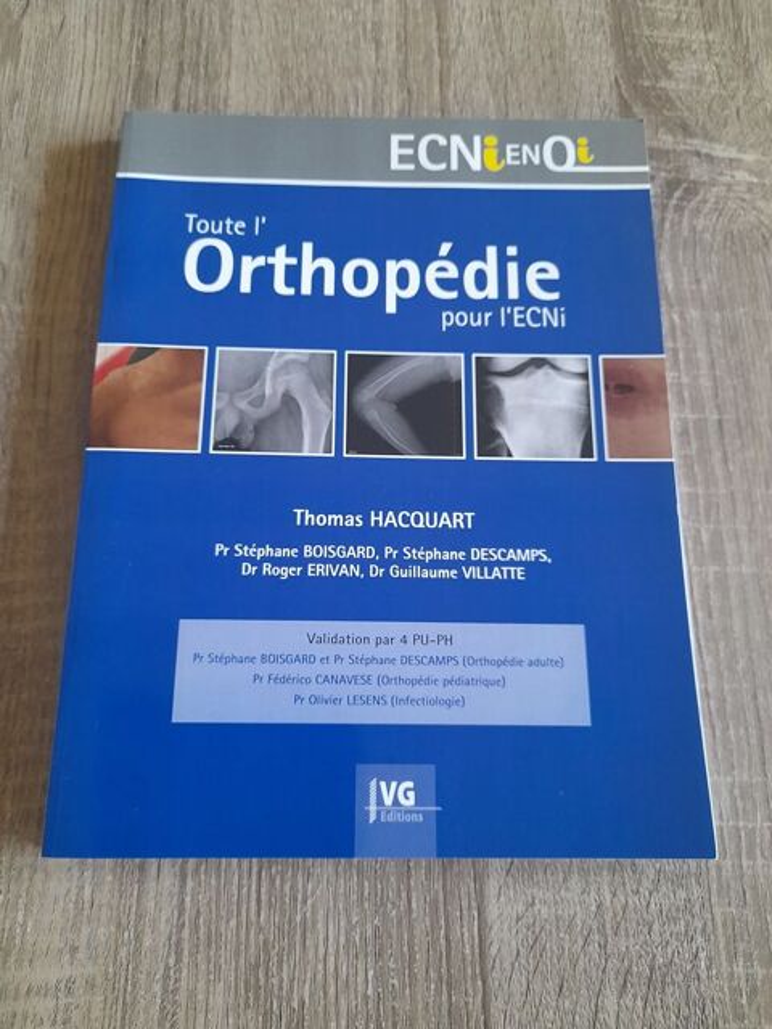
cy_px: 514
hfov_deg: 54.9
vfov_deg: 69.4
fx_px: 743
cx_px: 386
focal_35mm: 25
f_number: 2
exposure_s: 1/40
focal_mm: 4.6
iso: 320
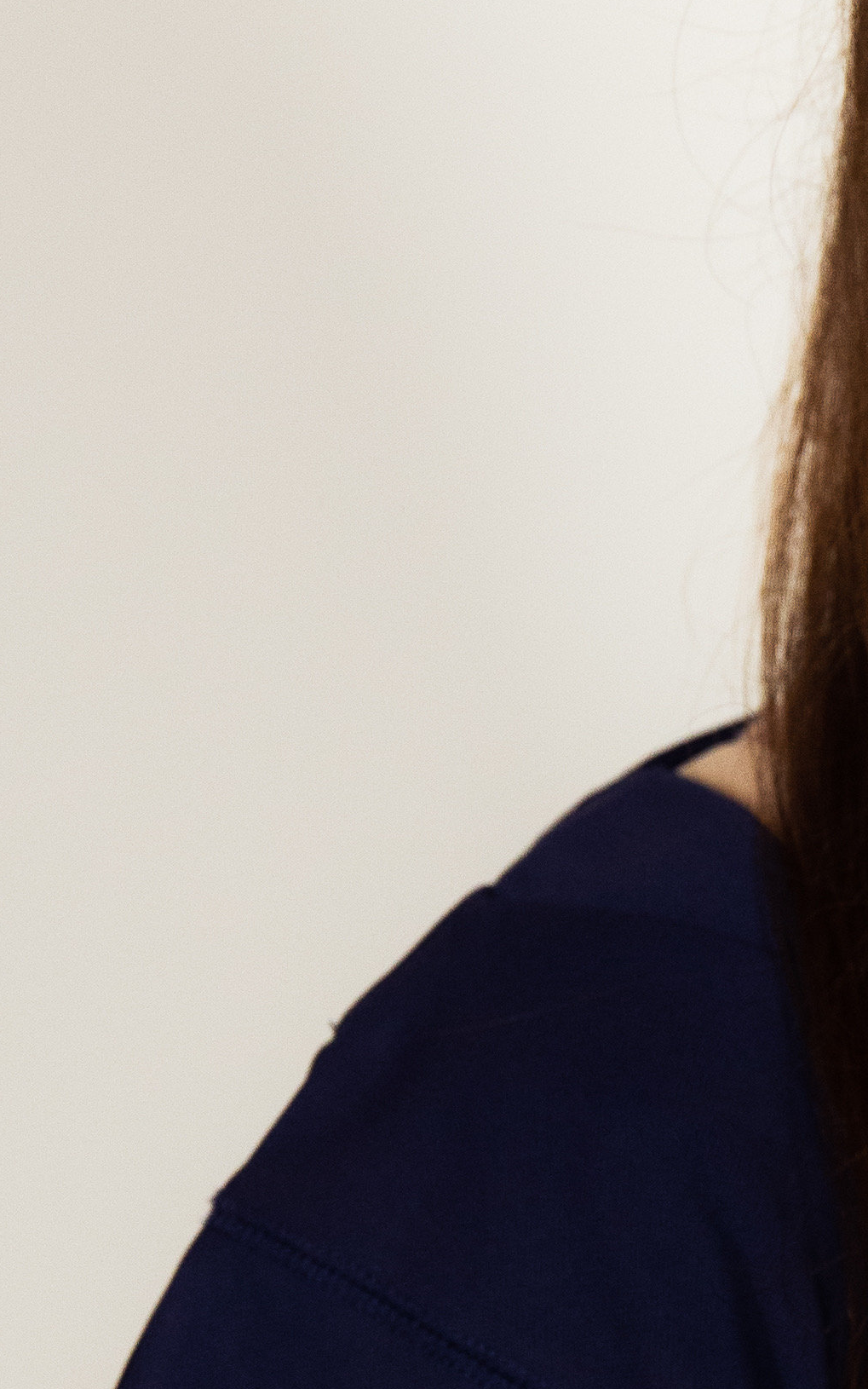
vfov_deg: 11.1
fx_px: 7152
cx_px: 1505
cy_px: 1078
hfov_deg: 6.8
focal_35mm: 189
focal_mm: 50
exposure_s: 1/320
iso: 1250
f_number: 4
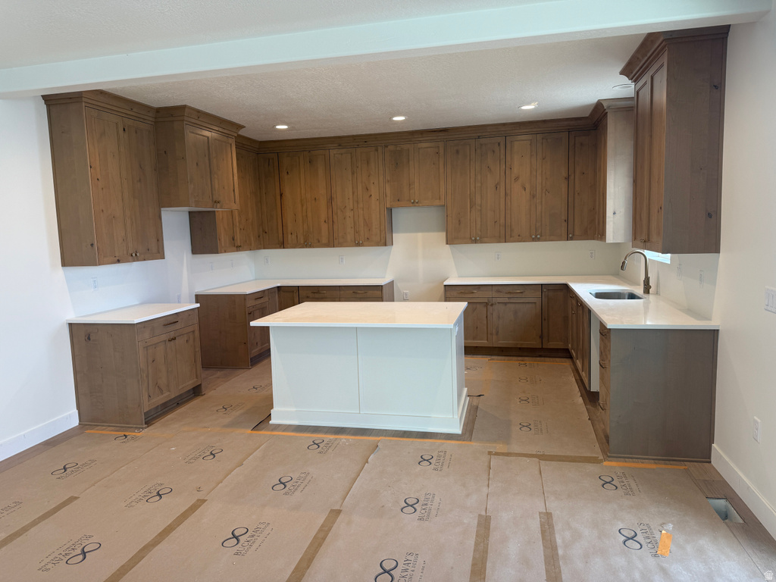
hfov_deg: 71.6
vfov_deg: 56.8
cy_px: 291
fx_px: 538
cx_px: 388
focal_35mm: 24
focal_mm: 6.76
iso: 80
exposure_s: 1/120
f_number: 1.78
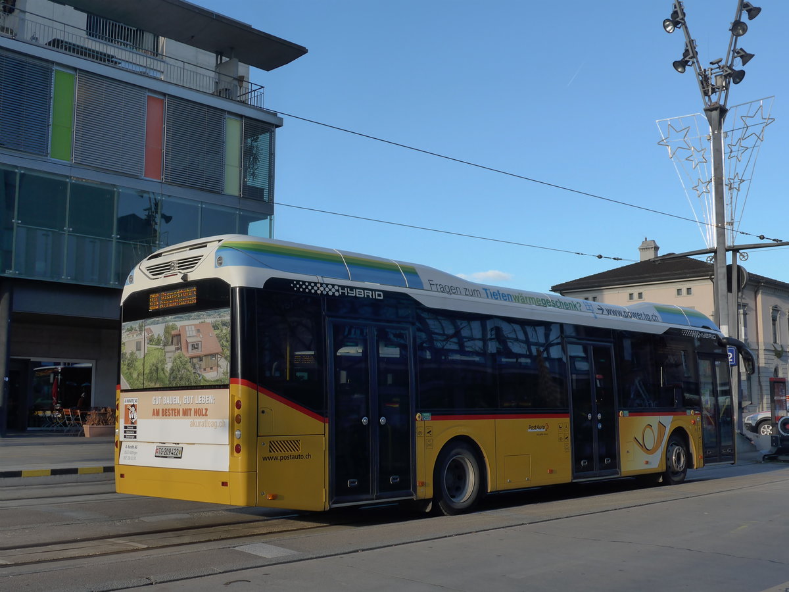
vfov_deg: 35.1
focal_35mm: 41
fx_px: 935
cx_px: 394
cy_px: 296
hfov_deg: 45.8
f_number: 3.5
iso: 160
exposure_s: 1/800
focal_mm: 8.4
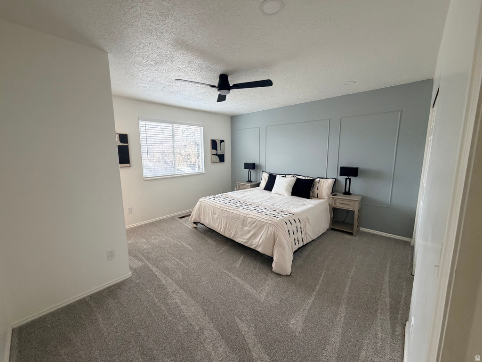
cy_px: 181
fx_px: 195
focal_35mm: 14
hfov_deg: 102.1
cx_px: 241
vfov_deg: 85.7
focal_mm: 2.22
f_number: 2.2
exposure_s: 1/121
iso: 320
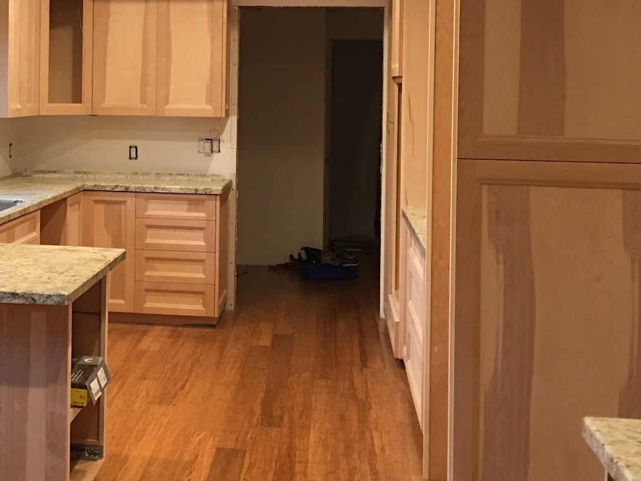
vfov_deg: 25.2
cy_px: 102
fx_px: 1055
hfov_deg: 33.0
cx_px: 146
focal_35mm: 57
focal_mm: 4.15
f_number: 2.2
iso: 64
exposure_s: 1/15
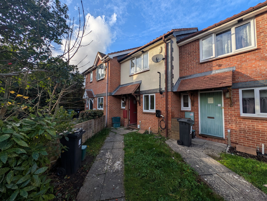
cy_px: 100
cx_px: 134
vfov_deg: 94.6
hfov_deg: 110.5
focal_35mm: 12
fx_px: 93
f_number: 1.95
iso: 39
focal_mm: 2.23
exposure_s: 1/1190
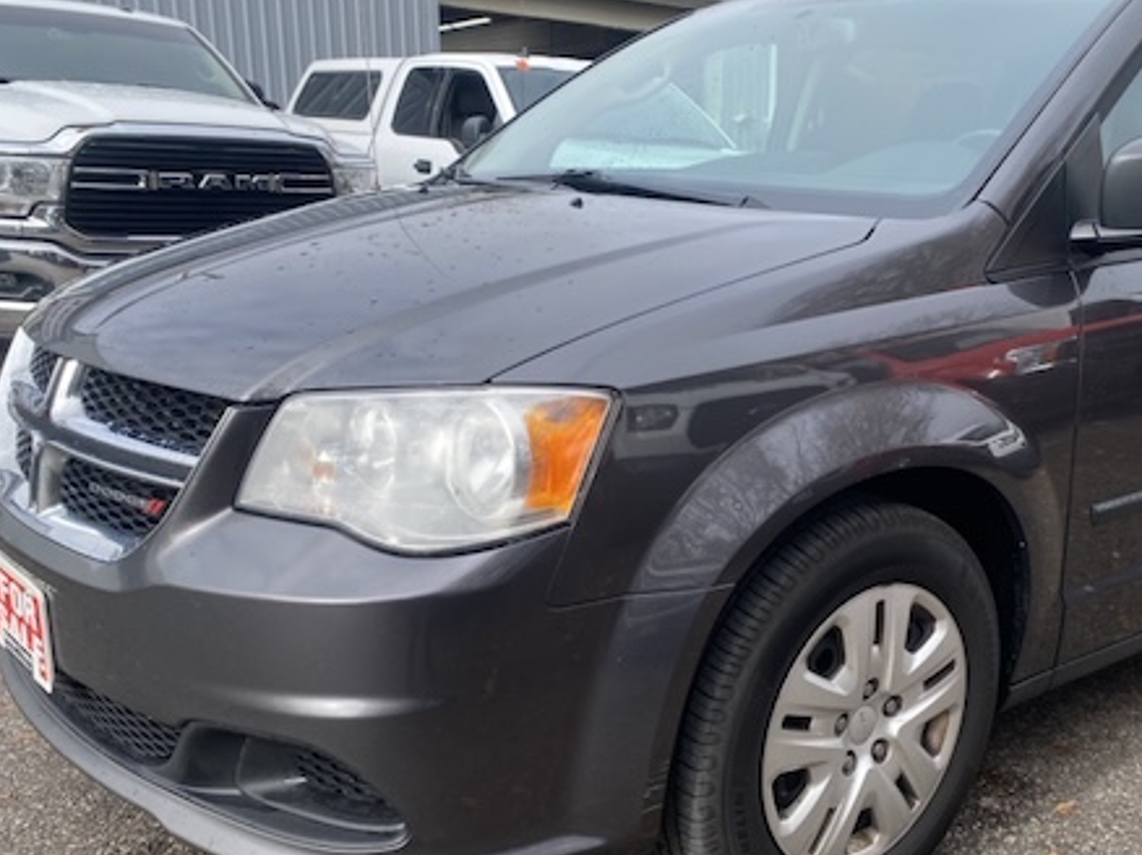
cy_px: 503
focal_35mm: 38
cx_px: 774
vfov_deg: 37.6
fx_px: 1253
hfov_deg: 48.1
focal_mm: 4.25
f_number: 1.8
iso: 32
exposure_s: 1/767
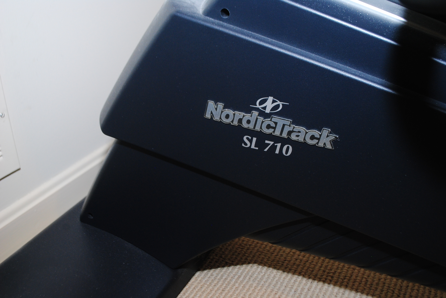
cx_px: 223
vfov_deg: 32.0
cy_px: 149
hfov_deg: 46.3
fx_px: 521
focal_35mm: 42
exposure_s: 1/20
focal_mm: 28
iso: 400
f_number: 4.5
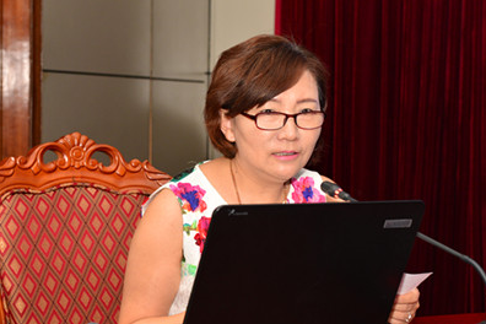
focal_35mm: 106
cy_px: 185
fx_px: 1431
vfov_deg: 12.9
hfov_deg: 19.3
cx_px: 223
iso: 800
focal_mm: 70
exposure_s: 1/60
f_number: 5.6
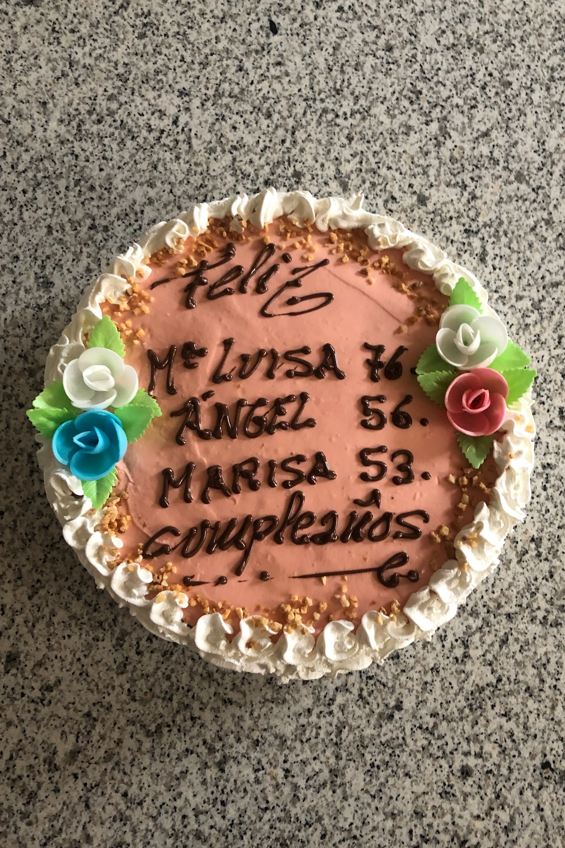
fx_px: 706
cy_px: 415
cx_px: 324
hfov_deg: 43.5
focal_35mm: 30
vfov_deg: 61.9
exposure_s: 1/15
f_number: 1.8
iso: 100
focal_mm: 3.99
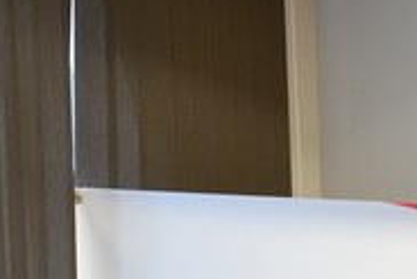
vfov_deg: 8.2
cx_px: 653
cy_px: 556
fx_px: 1843
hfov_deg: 12.2
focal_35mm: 159
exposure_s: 1/25
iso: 400
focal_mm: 26
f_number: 4
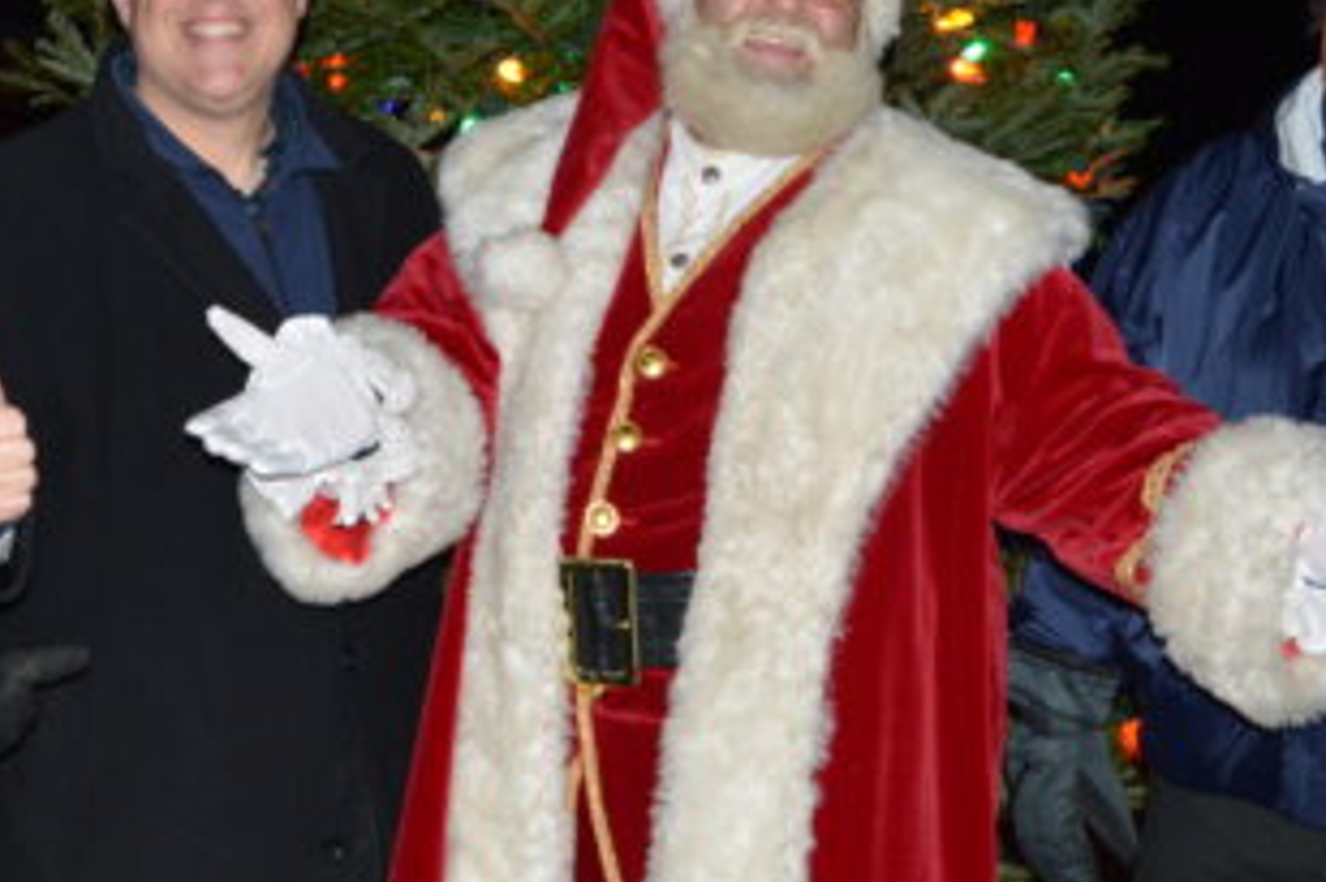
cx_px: 293
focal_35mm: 75
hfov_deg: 26.6
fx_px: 2761
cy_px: 226
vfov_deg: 18.1
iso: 500
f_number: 8
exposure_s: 1/60
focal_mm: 22
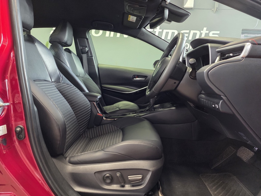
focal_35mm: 23
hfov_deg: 73.9
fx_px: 173
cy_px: 98
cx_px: 130
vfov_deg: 58.9
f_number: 1.7
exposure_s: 1/100
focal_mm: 6.25
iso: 500
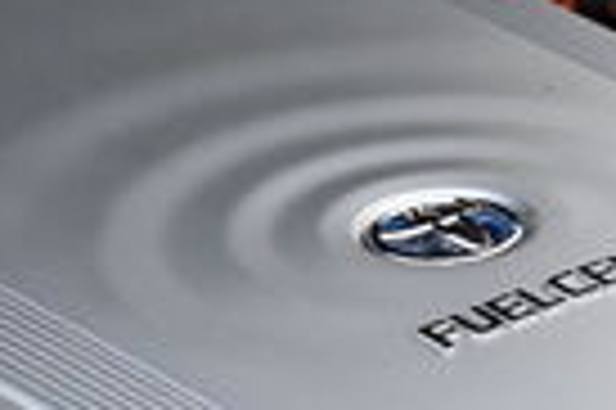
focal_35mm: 241
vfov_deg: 5.7
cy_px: 392
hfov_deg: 8.6
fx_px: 4111
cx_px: 265
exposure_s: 1/200
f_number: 4.5
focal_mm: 26.5
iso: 400
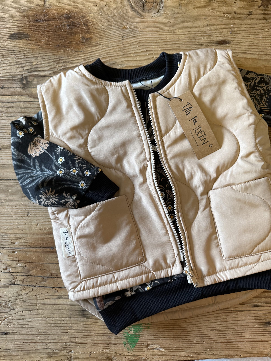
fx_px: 251
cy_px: 180
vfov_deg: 71.6
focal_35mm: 24
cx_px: 136
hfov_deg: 56.8
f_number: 1.78
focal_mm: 6.76
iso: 250
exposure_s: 1/60
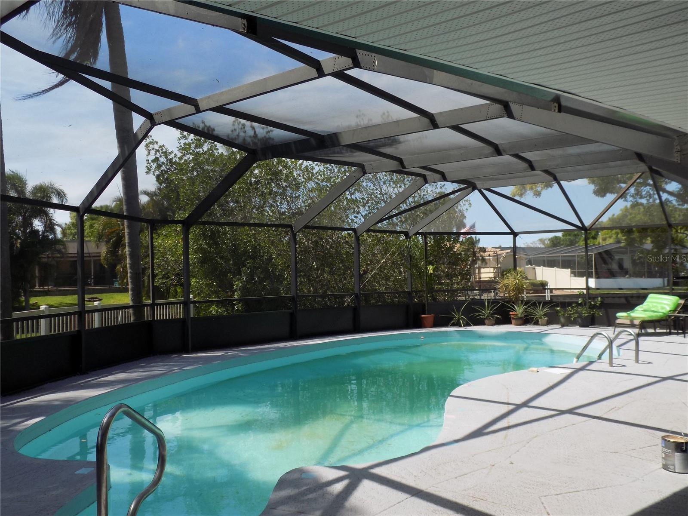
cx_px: 344
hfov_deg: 65.3
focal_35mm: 27
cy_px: 258
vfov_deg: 51.4
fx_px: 537
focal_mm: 4.8
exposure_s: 1/500
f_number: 3.2
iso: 80
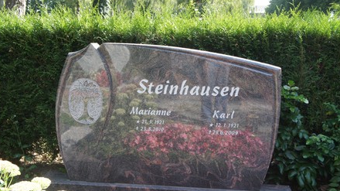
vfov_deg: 25.9
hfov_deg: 44.6
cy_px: 112
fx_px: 415
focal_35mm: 46
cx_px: 166
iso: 500
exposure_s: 1/250
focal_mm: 28
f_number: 5.6
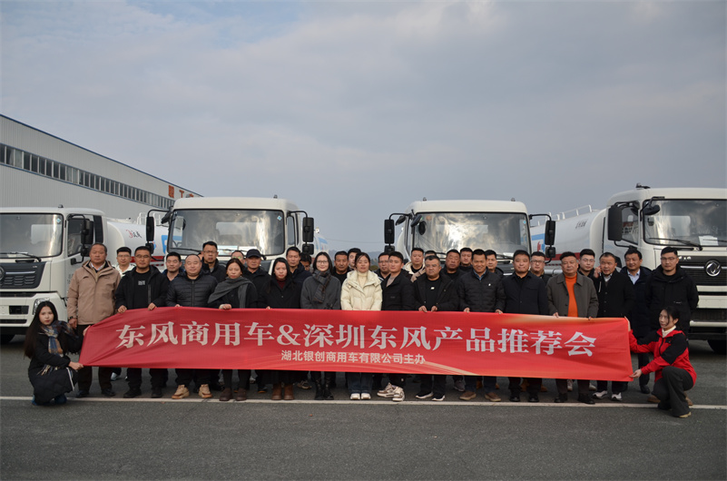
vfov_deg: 43.4
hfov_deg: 62.0
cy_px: 240
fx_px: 604
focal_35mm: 30
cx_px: 364
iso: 100
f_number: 3.5
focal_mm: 20
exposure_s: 1/1000
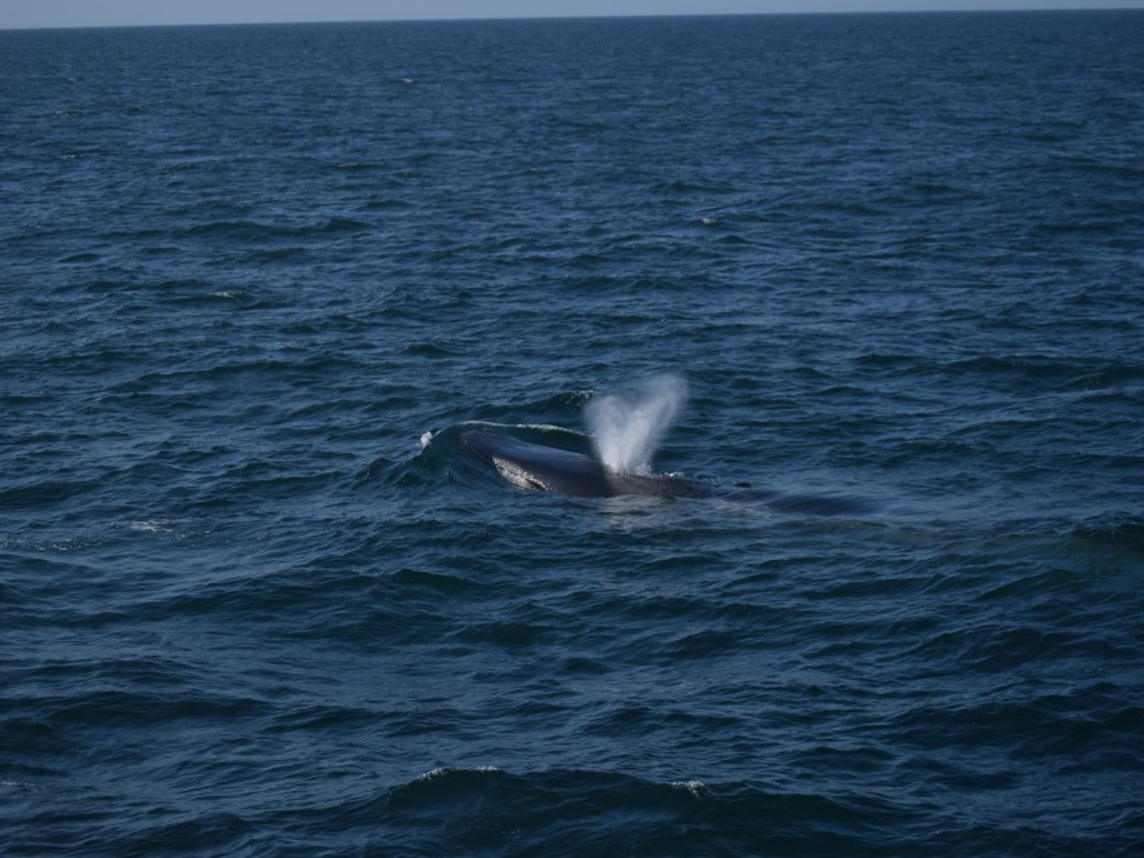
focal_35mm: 97
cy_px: 419
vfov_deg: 15.3
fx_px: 3192
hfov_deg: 20.3
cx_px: 565
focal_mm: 55
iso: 200
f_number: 4
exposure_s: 1/4000
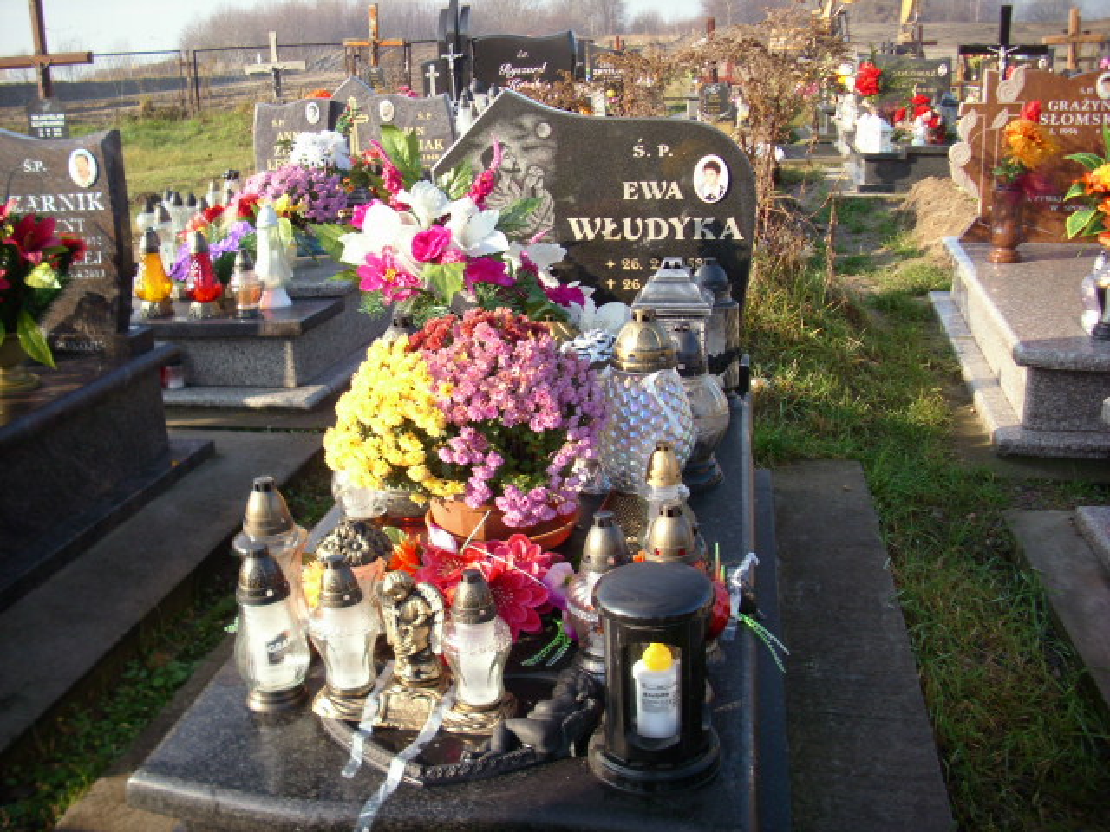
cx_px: 555
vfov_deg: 38.7
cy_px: 416
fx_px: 1186
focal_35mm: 37
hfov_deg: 50.1
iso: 50
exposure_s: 1/337
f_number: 2.8
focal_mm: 6.2
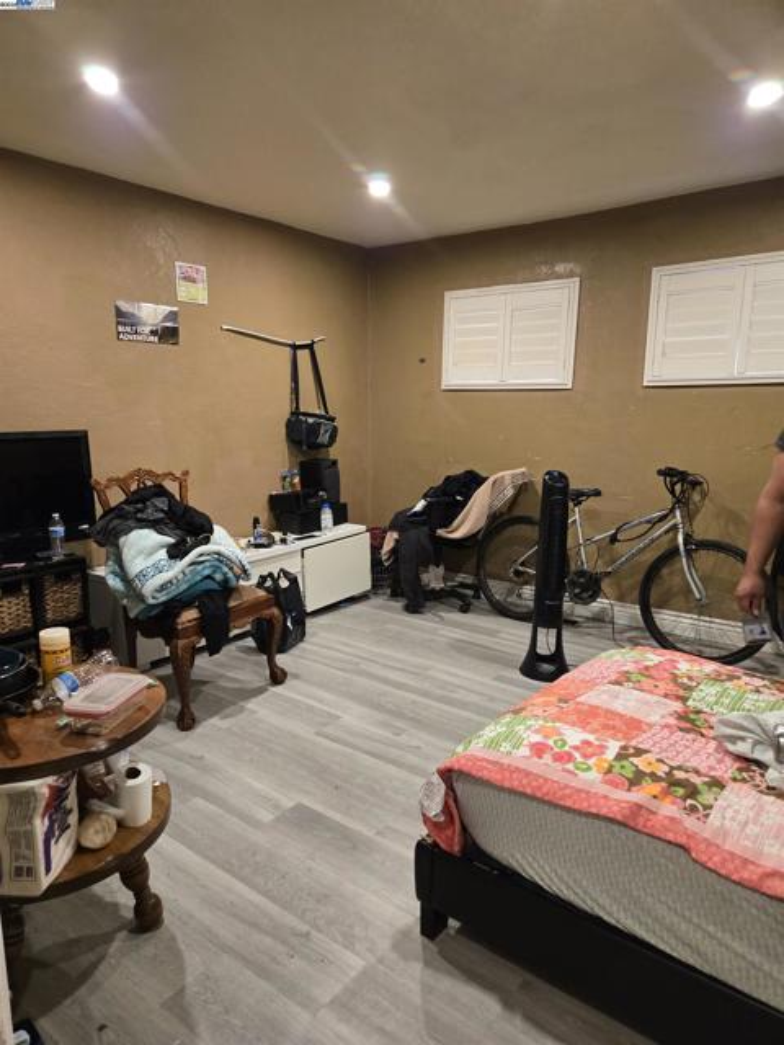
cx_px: 392
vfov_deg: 73.9
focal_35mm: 23
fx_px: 695
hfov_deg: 58.9
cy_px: 522
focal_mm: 5.4
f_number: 1.8
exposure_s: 1/60
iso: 500
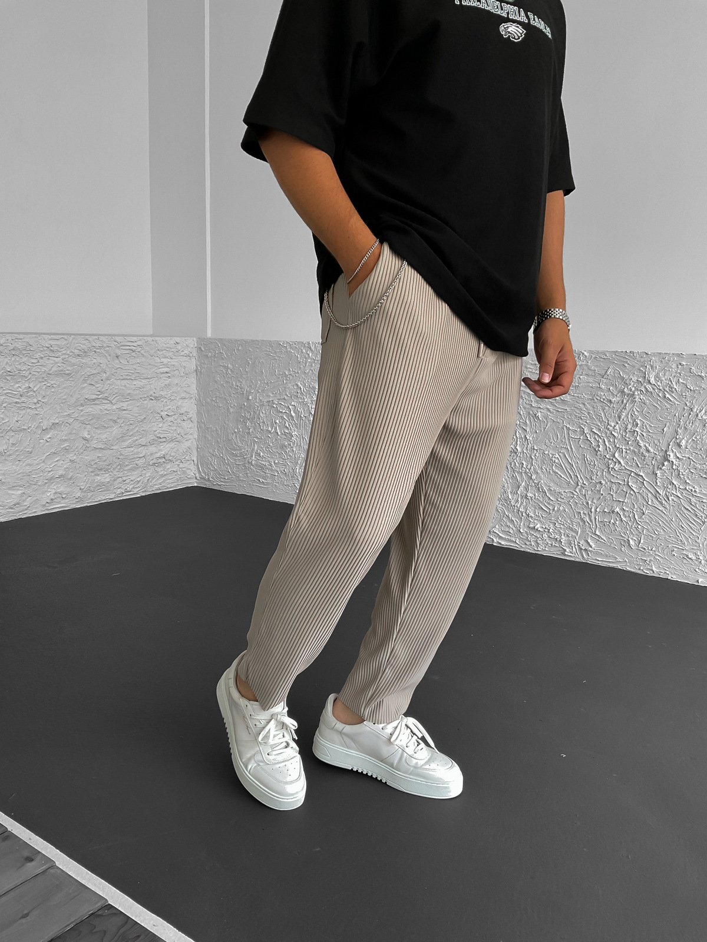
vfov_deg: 61.7
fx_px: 790
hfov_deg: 48.2
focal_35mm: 29
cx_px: 354
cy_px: 471
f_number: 1.8
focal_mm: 3
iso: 64
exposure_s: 1/120
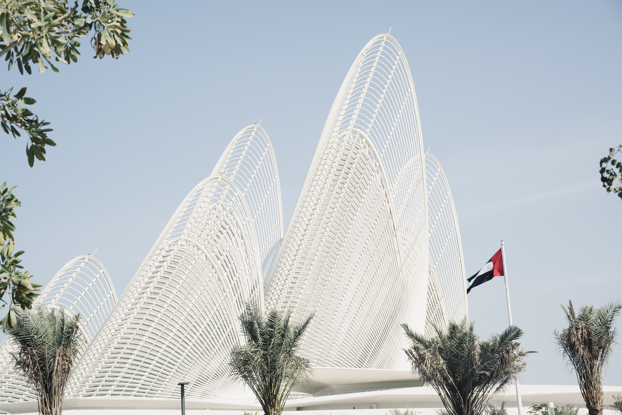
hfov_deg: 21.2
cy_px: 208
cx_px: 311
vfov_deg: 14.3
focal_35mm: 96
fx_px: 1659
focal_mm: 96
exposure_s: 1/640
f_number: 14
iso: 640
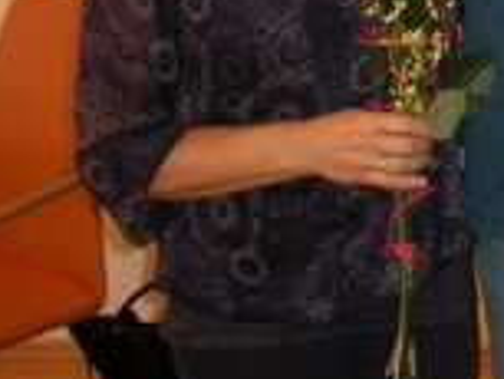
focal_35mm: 110
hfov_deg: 16.5
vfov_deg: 12.9
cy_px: -138
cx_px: 728
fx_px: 1603
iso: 400
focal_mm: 6.3
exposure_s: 1/60
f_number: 3.5
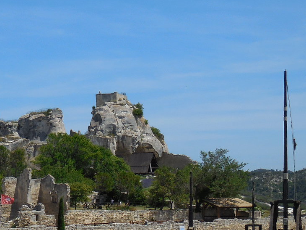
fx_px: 1007
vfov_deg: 12.9
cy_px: 193
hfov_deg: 17.1
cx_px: 57
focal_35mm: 114
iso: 125
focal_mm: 9.4
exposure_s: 1/1600
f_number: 4.3
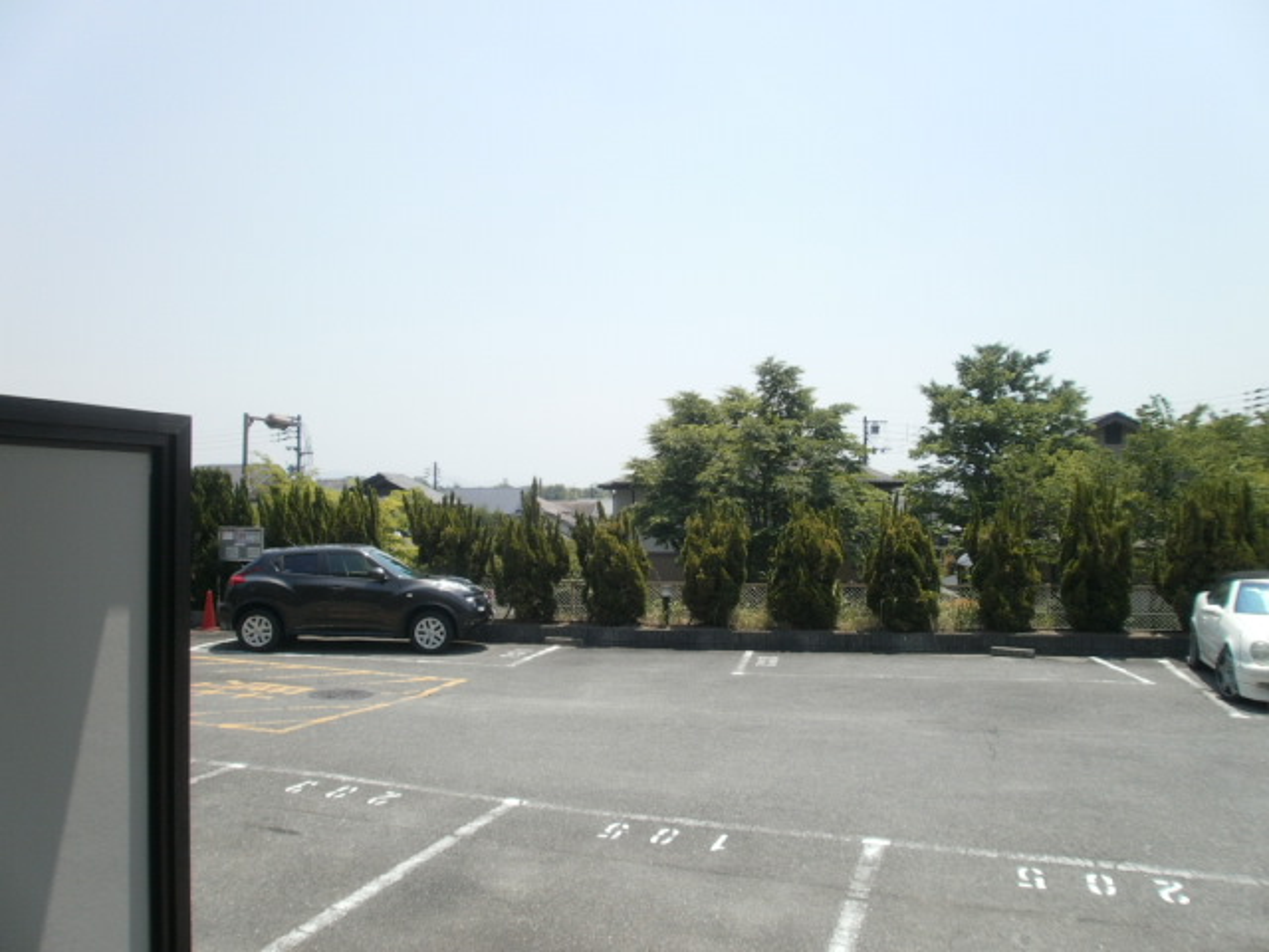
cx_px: 634
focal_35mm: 26
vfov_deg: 53.1
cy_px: 476
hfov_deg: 67.3
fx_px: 953
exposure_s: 1/200
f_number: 7.8
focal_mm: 4.65
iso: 100
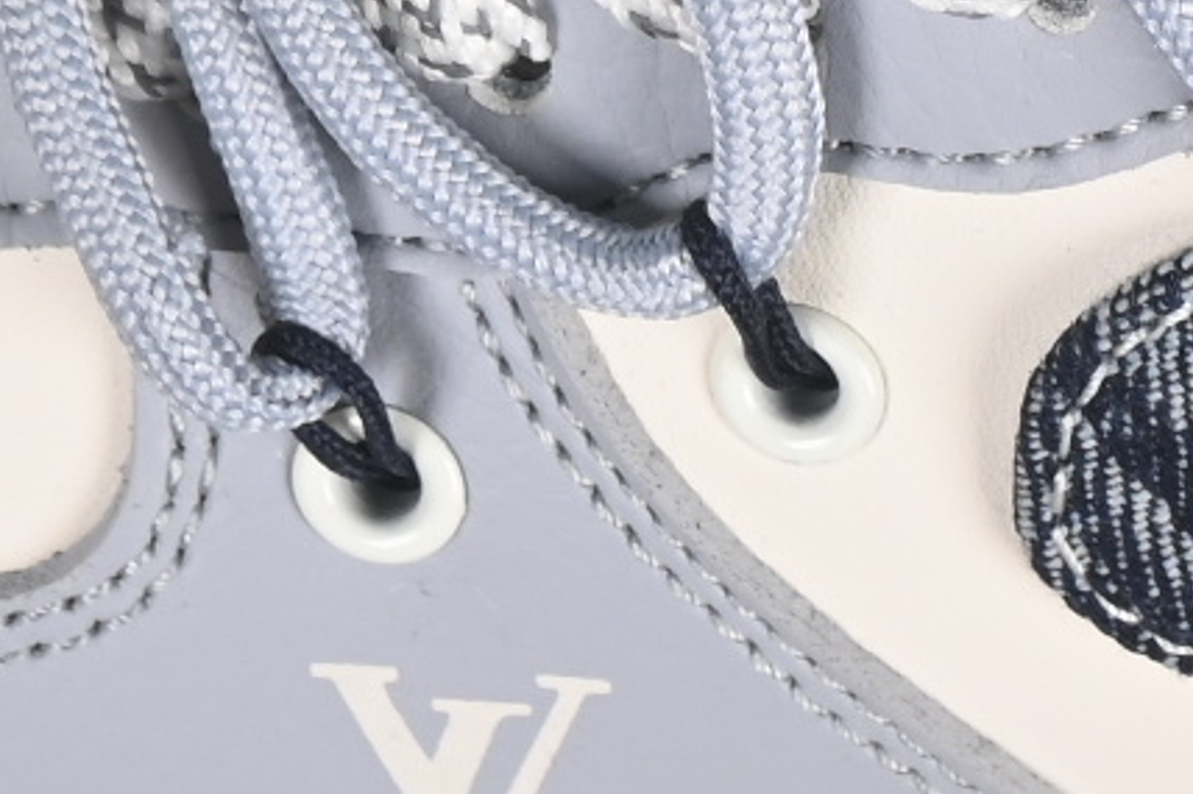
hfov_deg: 4.2
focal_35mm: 488
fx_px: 16165
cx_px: 1059
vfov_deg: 2.8
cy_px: -967
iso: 160
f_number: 7.1
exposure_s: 1/80
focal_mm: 50
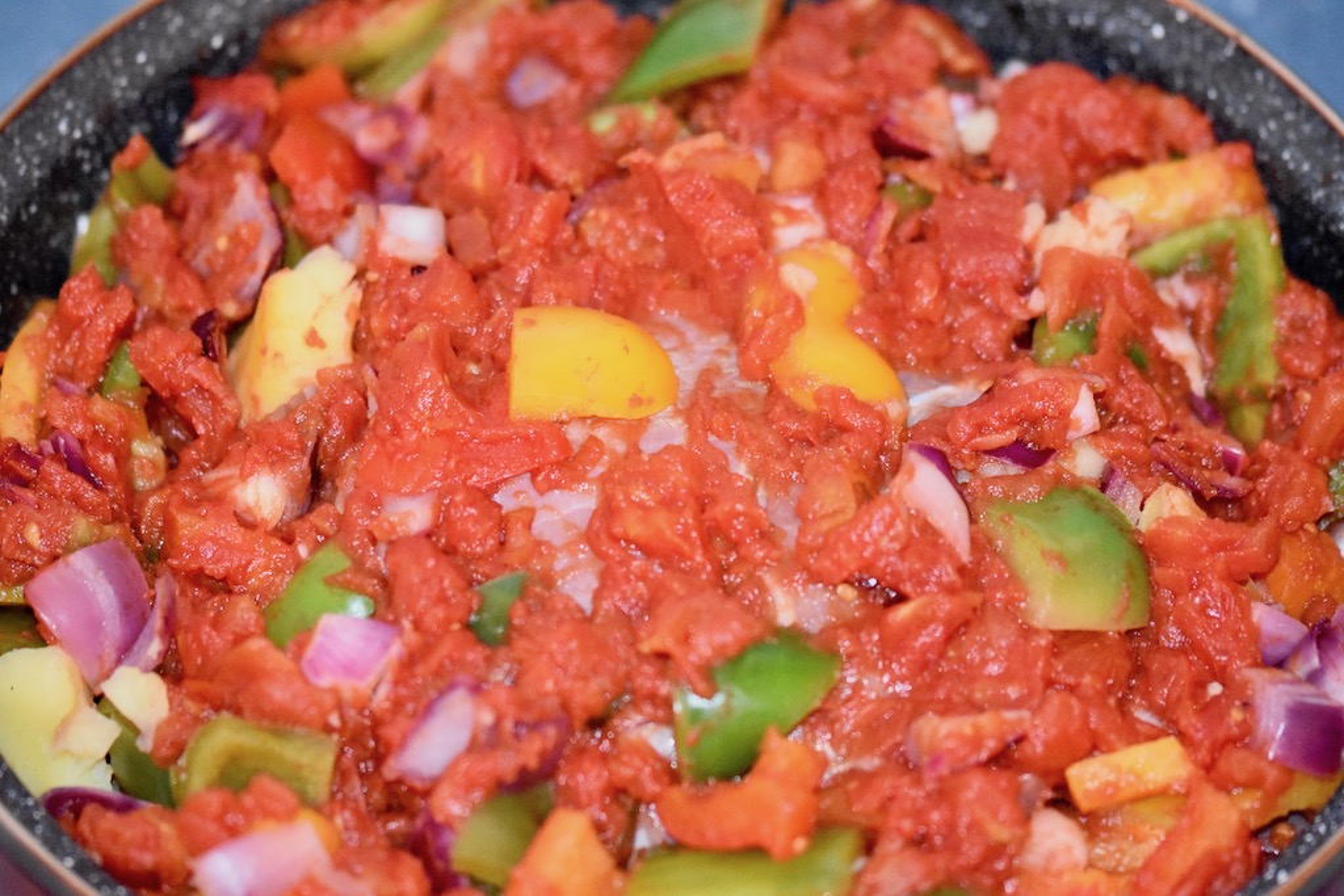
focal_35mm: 158
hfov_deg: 13.0
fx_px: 5880
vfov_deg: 8.7
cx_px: 672
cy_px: 448
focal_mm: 105
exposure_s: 1/60
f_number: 3.2
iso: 6400
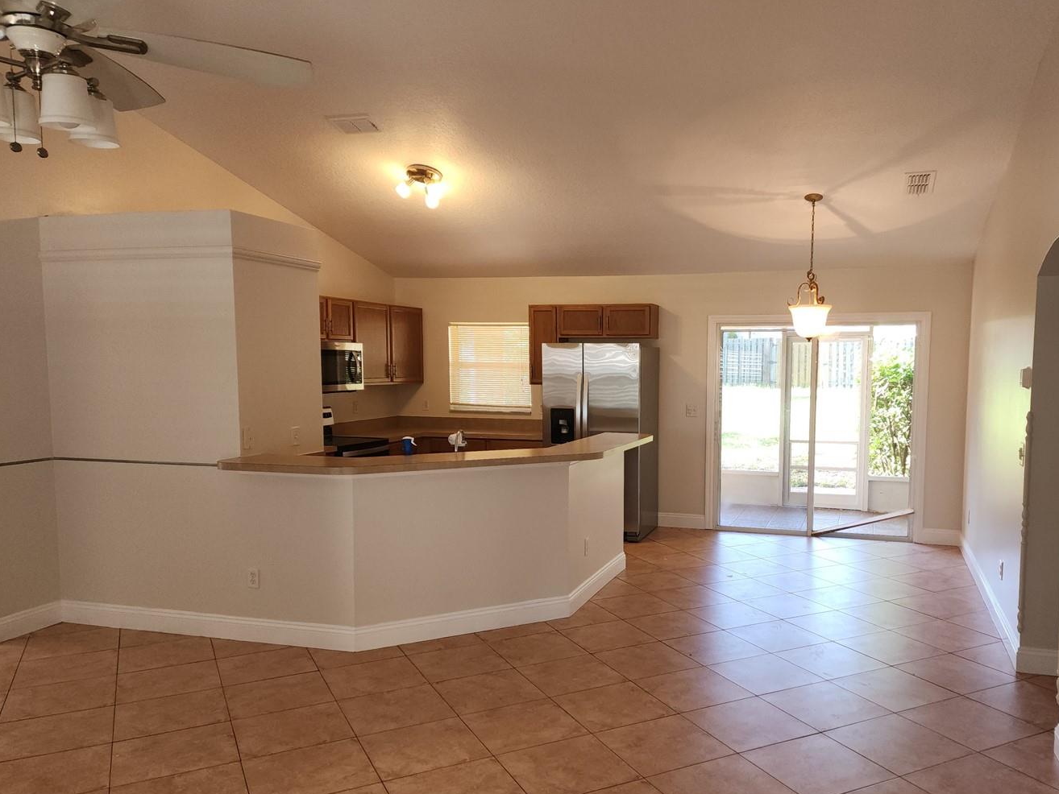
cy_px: 437
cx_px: 616
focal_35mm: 28
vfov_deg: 49.7
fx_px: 857
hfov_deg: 63.1
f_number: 1.8
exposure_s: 1/60
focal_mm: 6.4
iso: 100
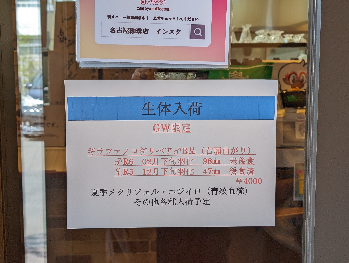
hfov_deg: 38.9
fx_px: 495
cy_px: 132
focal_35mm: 49
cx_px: 174
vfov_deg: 29.7
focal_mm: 6.9
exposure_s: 1/86.2
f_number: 1.68
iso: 38
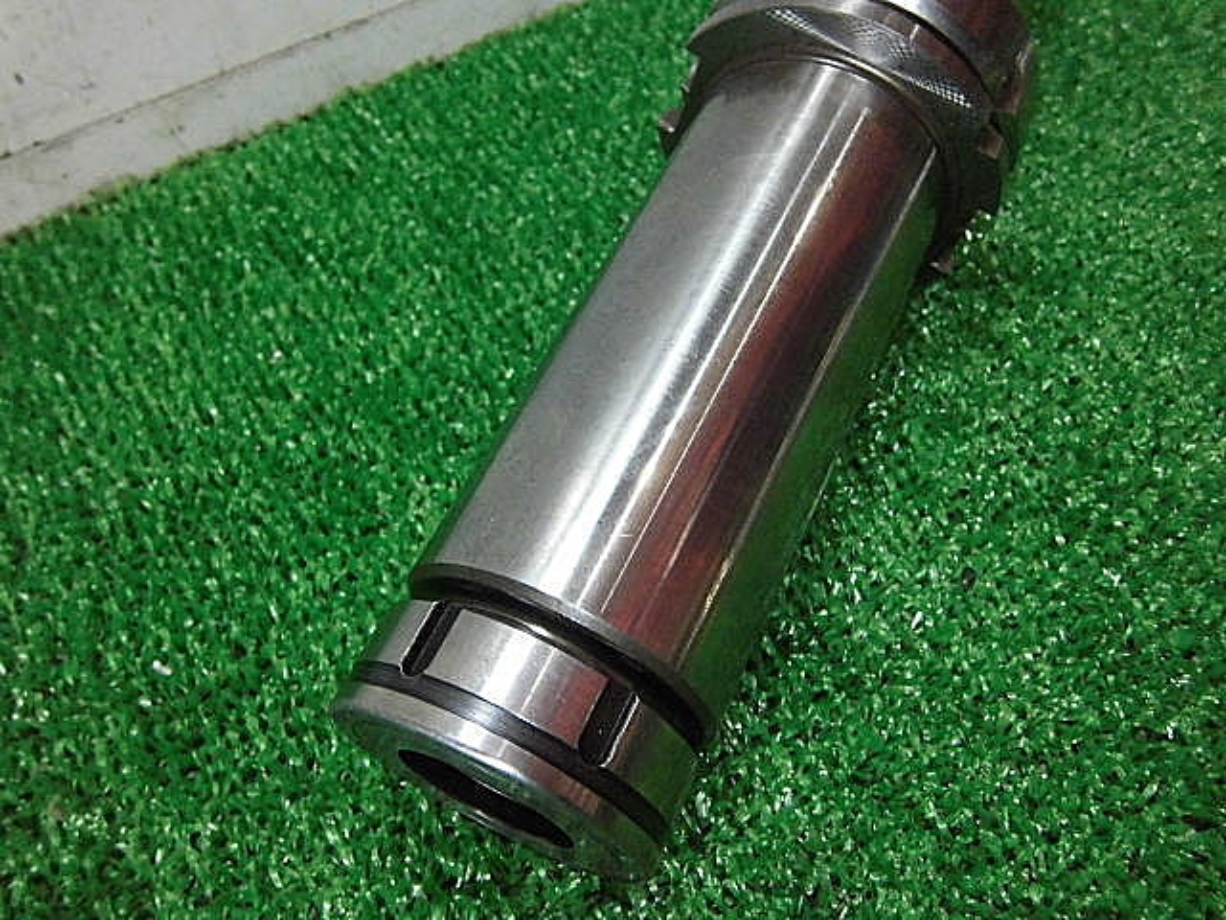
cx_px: 613
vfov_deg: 45.4
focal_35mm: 31
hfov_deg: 58.4
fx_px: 1098
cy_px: 460
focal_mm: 5.5
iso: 400
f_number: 2.9
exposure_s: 1/60
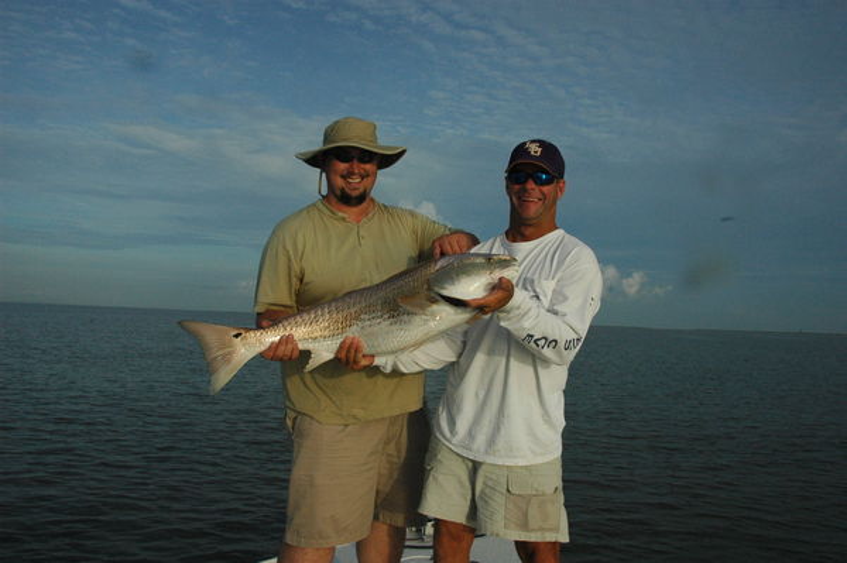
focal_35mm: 27
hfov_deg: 67.4
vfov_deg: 47.9
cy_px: 282
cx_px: 424
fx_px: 635
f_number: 13
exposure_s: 1/1000
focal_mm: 18
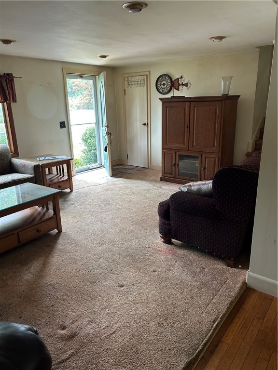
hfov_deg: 53.1
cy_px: 185
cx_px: 139
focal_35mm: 26
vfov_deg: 67.3
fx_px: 278
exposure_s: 1/60
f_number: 1.5
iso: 160
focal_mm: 5.7
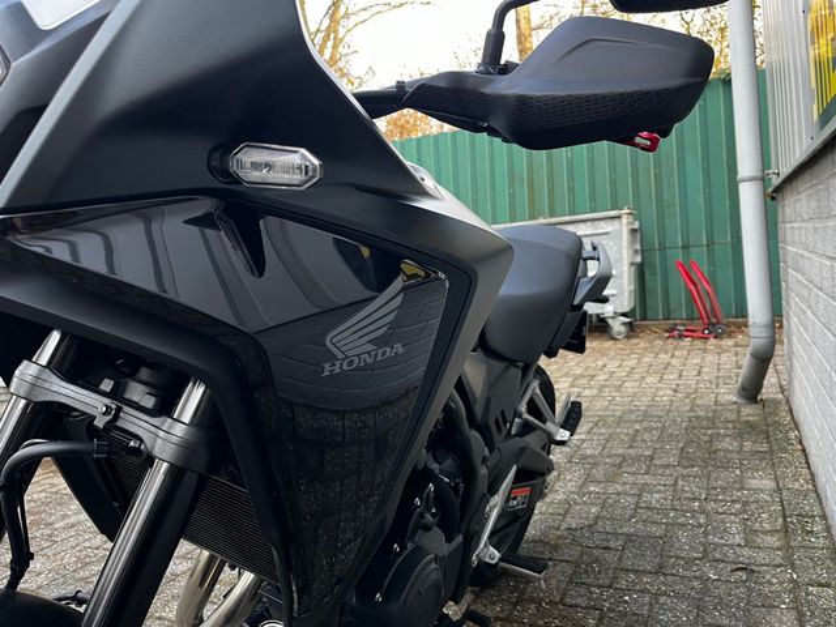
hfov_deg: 67.3
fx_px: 628
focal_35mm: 26
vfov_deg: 53.1
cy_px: 314
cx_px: 418
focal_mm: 5.1
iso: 125
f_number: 1.6
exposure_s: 1/80
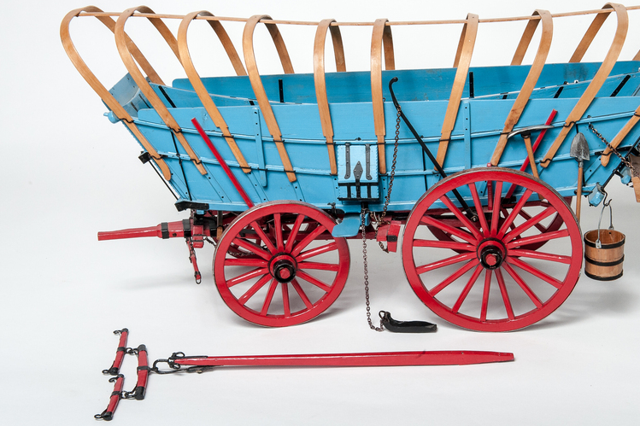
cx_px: 376
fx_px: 1137
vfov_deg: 21.2
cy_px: 211
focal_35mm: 64
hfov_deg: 31.4
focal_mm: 48
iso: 1250
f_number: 22
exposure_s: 1/250
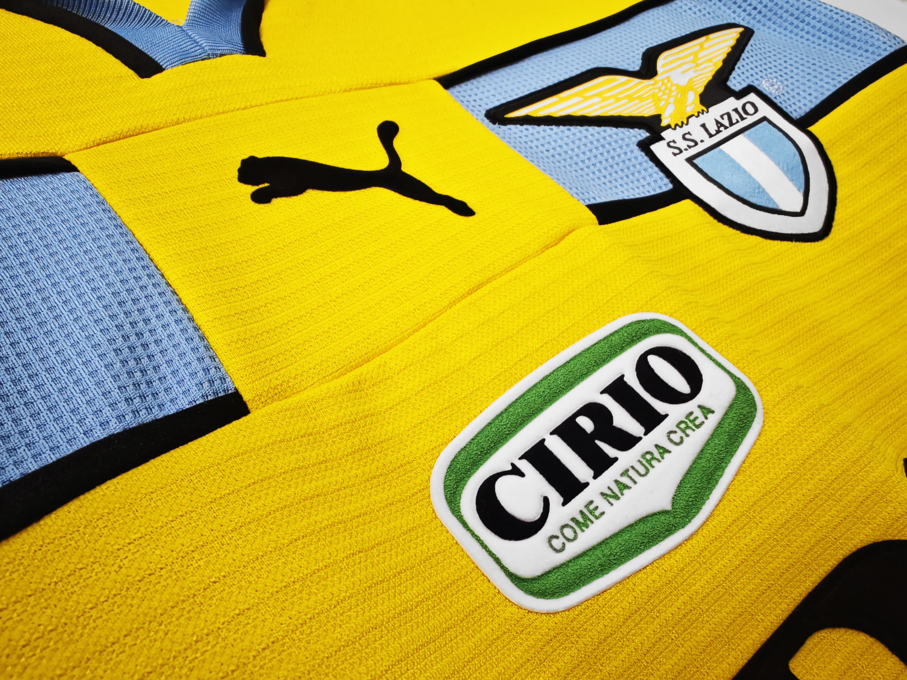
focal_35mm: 23
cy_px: 340
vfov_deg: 58.9
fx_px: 603
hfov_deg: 73.9
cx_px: 454
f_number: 2.2
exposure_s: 1/50
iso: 112
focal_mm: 2.59
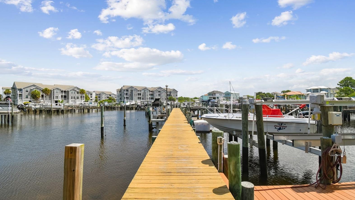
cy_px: 100
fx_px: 151
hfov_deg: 99.4
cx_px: 177
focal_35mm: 16
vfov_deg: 67.1
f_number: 7.1
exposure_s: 1/200
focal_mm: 10
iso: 100
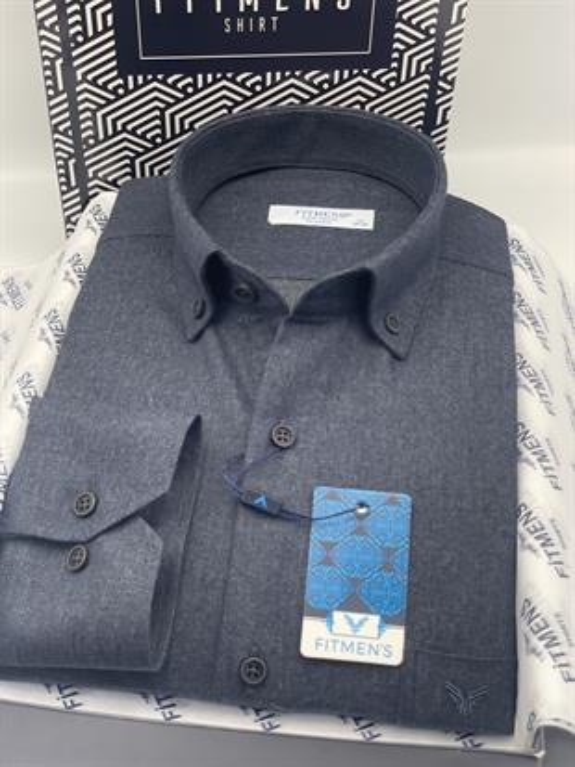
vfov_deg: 36.8
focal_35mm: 52
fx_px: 1151
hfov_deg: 28.0
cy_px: 384
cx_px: 288
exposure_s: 1/122
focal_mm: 6
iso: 32
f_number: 2
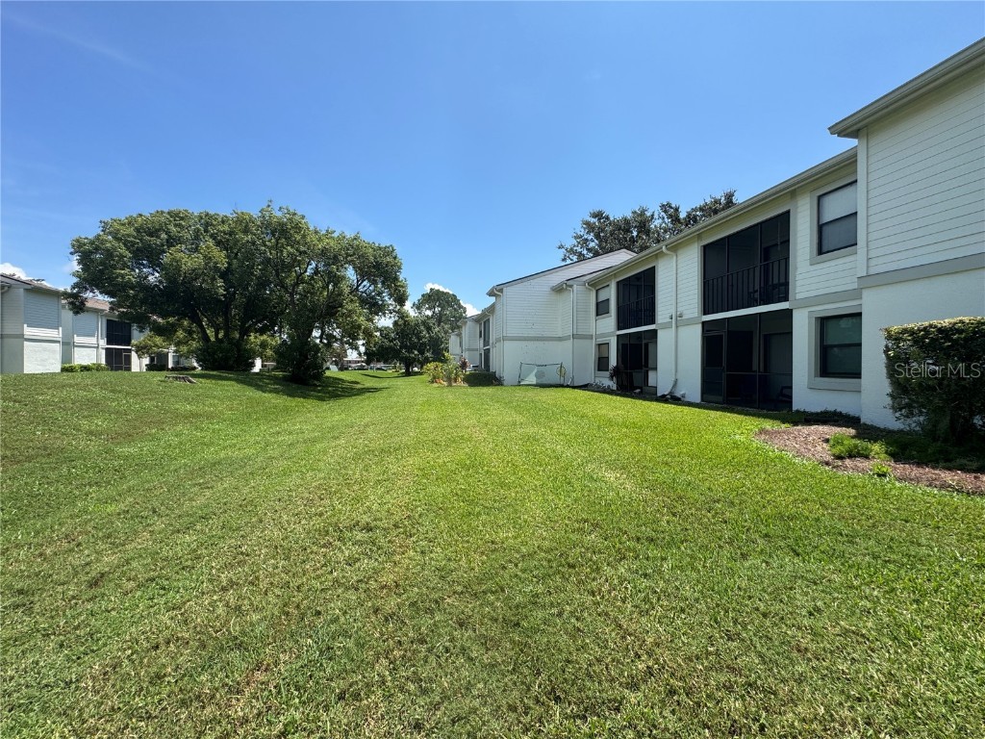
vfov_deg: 85.7
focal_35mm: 14
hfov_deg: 102.1
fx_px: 398
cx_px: 492
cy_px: 370
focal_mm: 2.22
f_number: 2.2
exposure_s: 1/1370
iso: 50
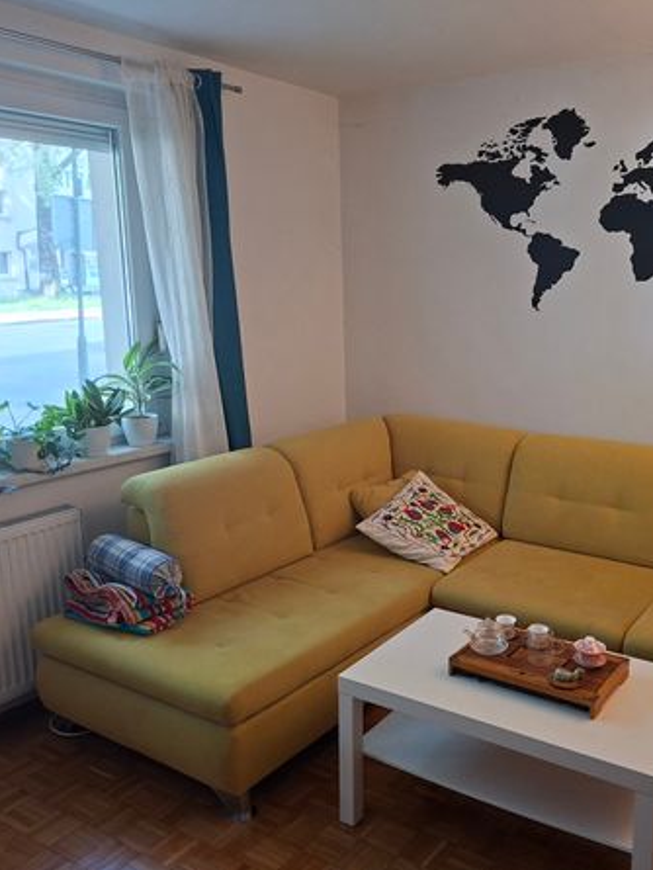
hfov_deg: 44.9
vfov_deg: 58.3
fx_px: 779
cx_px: 426
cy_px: 432
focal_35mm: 31
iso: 320
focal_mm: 5.54
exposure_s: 1/100
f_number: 1.8
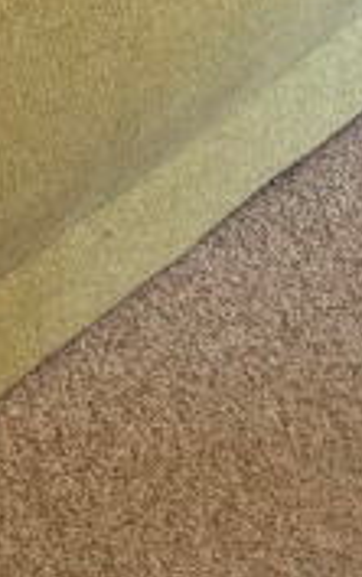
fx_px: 2315
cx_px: -1083
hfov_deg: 6.9
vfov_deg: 12.6
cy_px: -538
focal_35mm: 147
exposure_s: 1/60
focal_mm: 6.76
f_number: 1.78
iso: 200
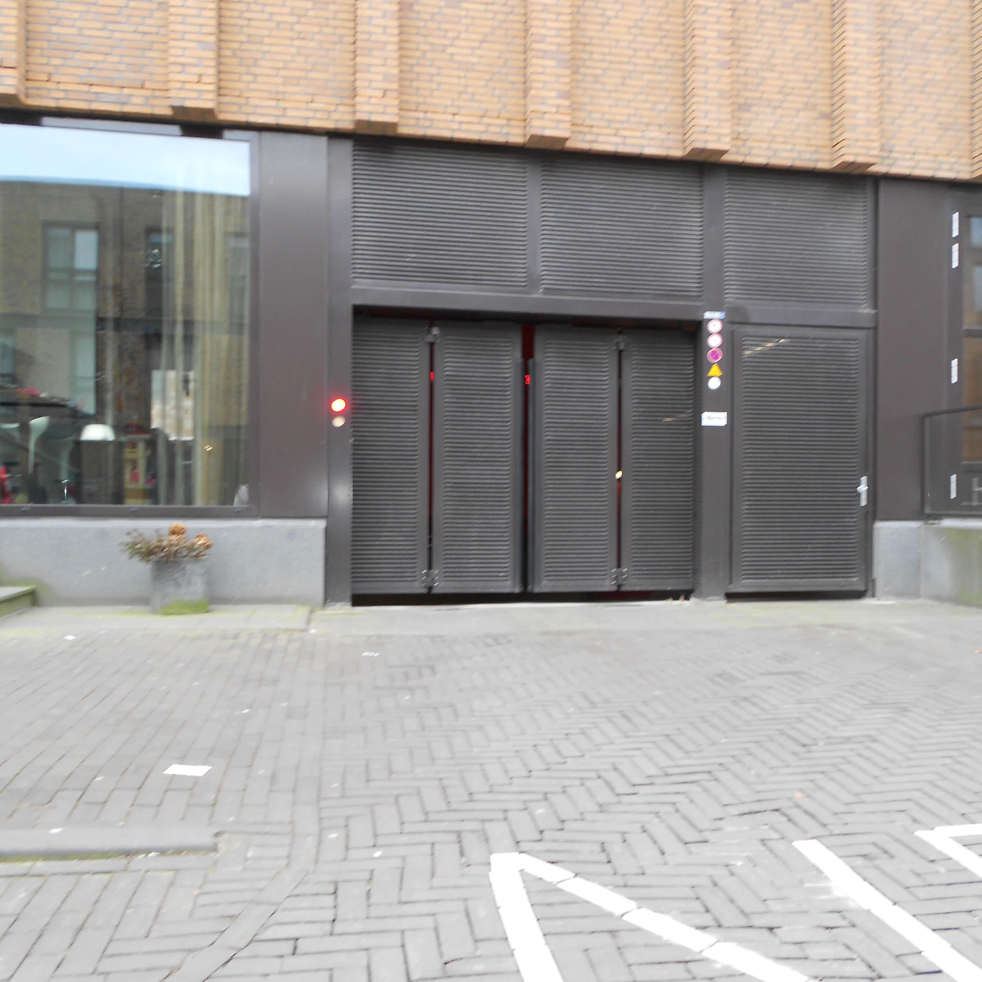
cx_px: 563
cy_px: 495
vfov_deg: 52.5
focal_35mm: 31
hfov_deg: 52.3
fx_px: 995
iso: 80
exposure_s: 1/60
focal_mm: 4.6
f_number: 3.2
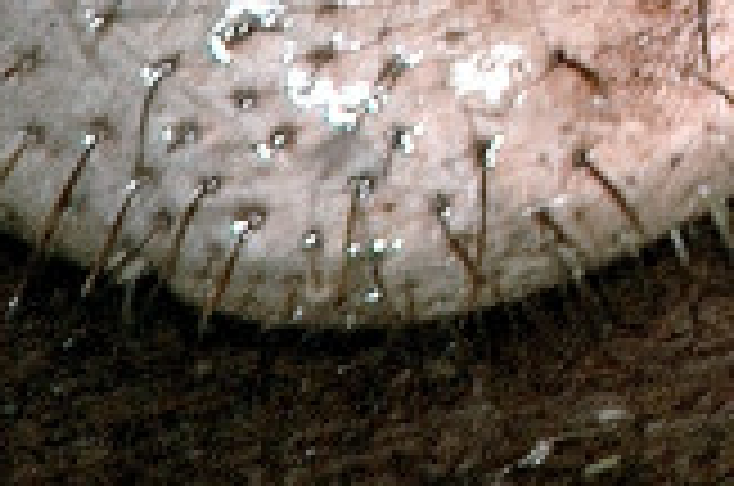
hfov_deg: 3.1
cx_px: 1605
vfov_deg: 2.1
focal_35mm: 661
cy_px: -1048
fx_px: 13451
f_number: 5.6
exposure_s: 1/60
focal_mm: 62
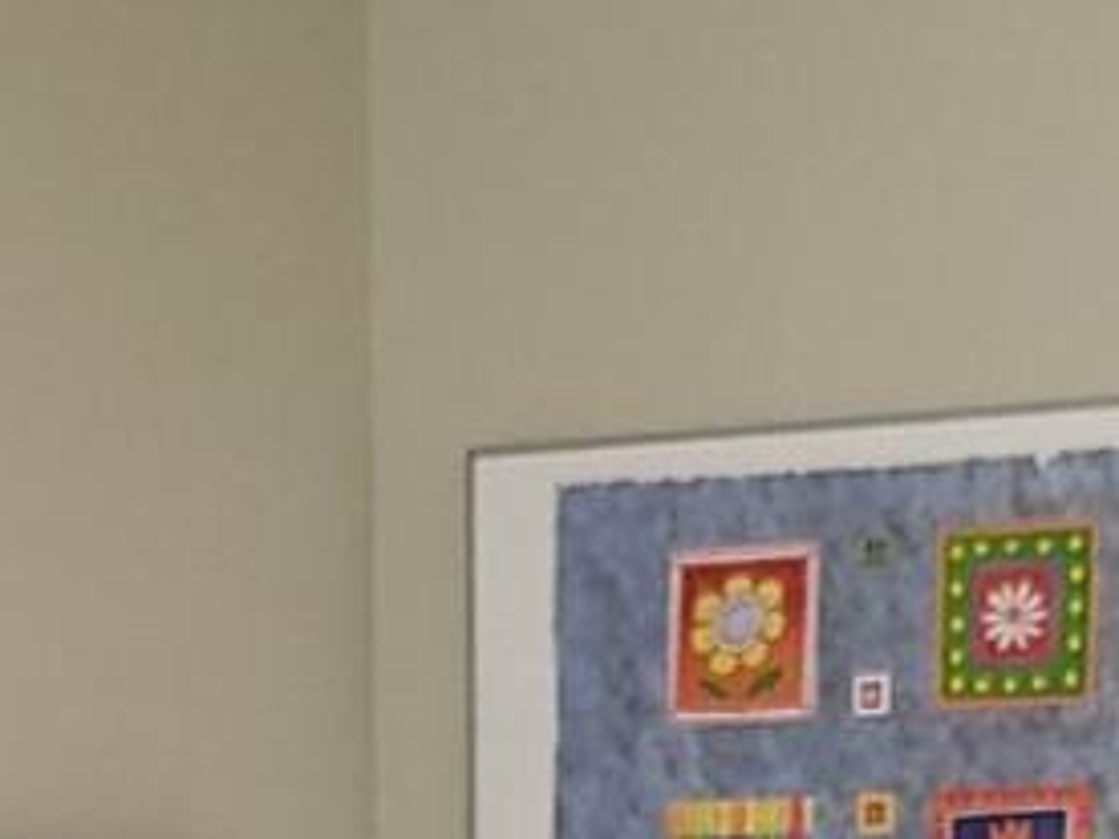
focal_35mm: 139
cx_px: 255
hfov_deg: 14.1
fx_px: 4493
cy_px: 1779
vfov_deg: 9.8
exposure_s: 1/30
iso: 100
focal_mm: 5
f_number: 1.8
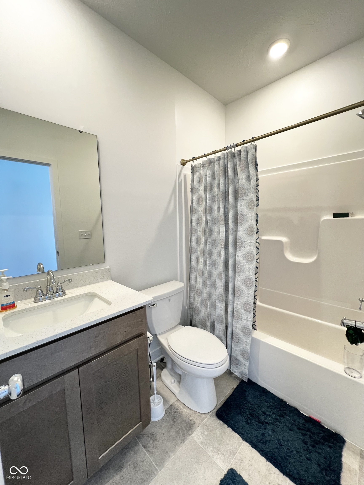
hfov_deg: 89.9
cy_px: 242
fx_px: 182
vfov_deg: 106.2
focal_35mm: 13
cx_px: 182
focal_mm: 1.57
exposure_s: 1/60
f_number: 1.8
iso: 250
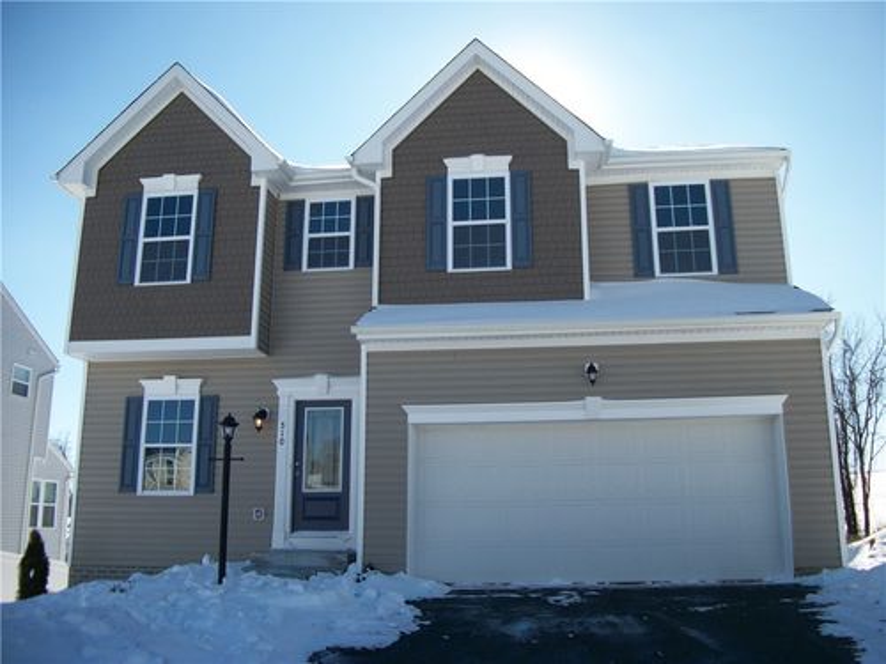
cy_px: 332
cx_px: 443
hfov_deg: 56.8
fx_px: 819
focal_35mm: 32
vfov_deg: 44.2
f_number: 8.8
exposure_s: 1/200
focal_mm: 5.7
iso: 80
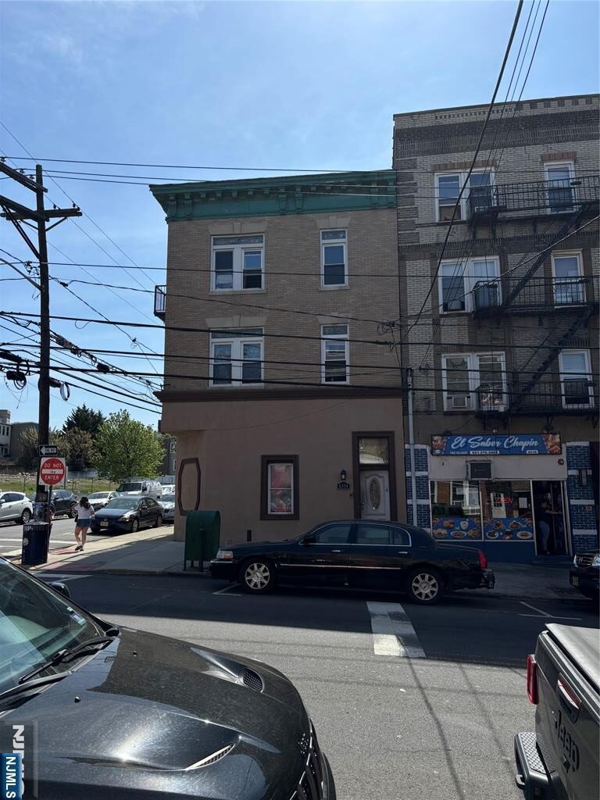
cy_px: 400
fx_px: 601
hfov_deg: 53.1
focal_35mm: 26
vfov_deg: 67.3
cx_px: 300
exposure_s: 1/4425
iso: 50
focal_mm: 5.96
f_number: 1.6
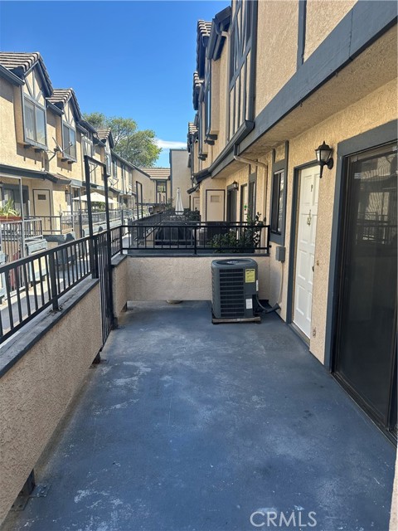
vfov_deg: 71.6
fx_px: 368
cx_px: 199
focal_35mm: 24
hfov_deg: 56.8
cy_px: 266
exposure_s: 1/1357
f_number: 1.78
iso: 80
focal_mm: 6.86
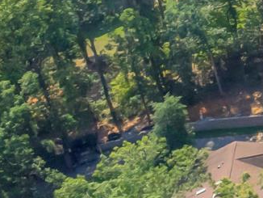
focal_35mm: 162
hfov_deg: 8.7
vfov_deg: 8.8
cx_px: 916
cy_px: -163
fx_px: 1232
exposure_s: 1/240
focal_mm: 8.38
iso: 100
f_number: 2.8
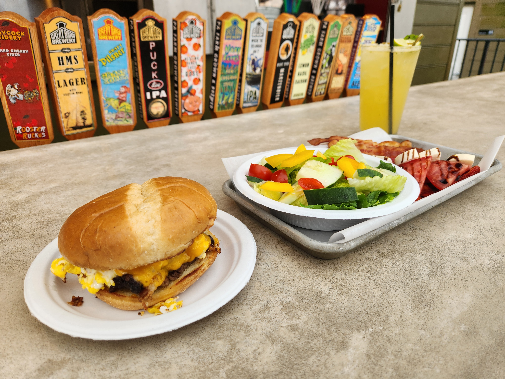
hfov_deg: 73.9
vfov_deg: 58.9
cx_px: 252
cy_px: 190
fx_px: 336
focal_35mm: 23
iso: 40
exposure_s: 1/120
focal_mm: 5.4
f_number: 1.8
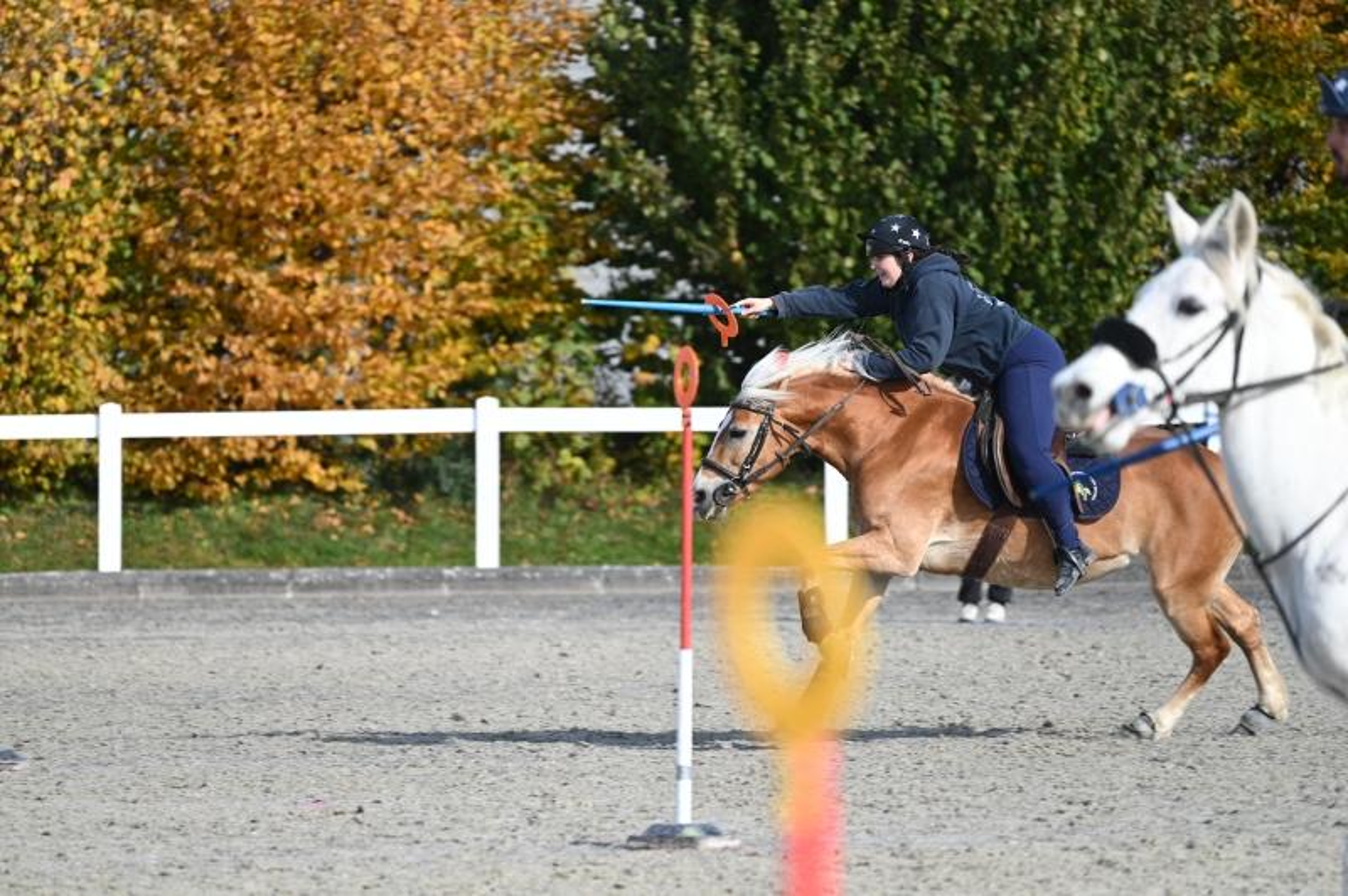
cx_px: 674
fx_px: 10476
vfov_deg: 4.9
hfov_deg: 7.4
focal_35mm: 280
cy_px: 448
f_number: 5.3
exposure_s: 1/800
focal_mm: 280
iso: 320
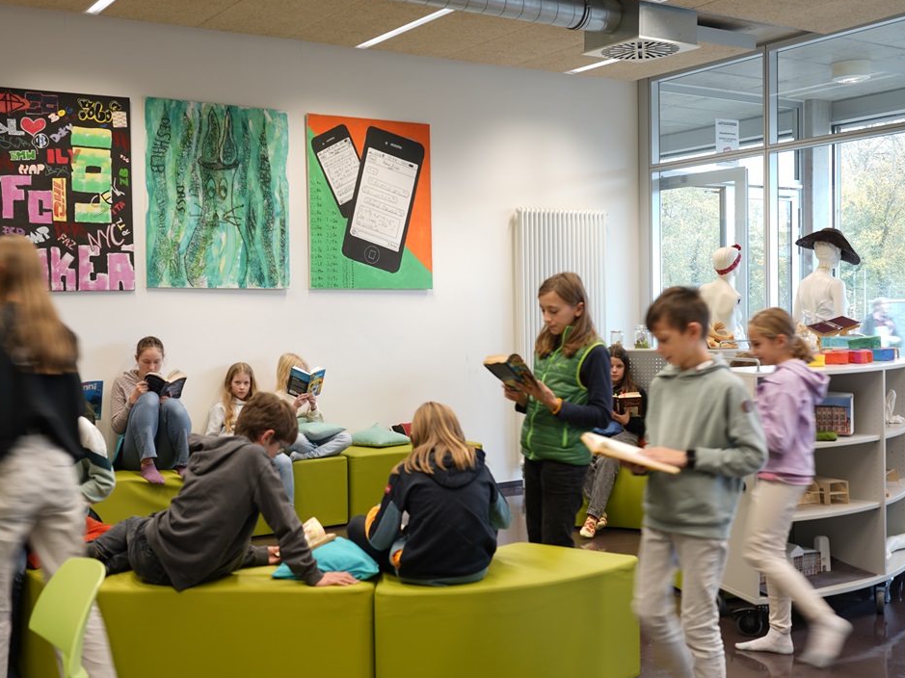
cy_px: 350
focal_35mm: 43
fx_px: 1124
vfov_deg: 33.6
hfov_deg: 43.7
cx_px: 380
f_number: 3.5
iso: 80
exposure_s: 1/13
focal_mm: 35
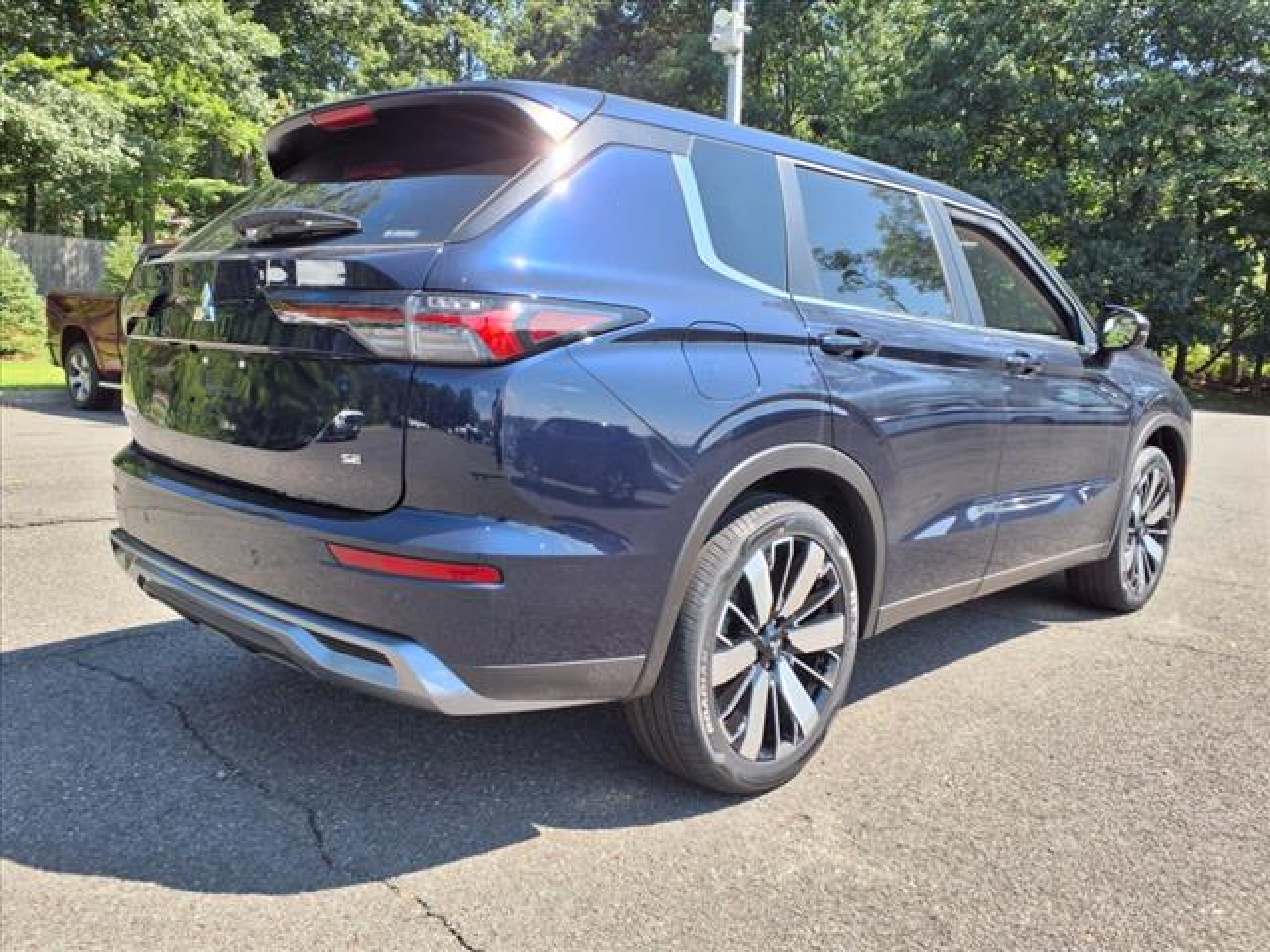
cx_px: 635
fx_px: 991
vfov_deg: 51.4
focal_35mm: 27
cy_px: 476
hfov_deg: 65.3
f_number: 1.9
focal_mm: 3.58
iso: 40
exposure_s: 1/526
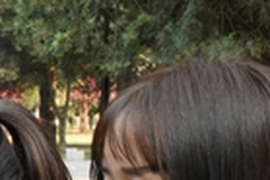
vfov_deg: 6.2
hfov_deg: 8.9
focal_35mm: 216
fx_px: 1622
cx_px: -278
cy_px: 358
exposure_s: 1/160
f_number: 18
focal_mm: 50
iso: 6400
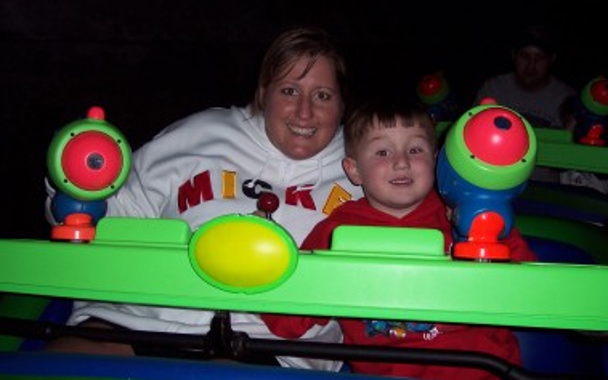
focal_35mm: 49
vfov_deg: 26.4
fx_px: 812
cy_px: 192
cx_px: 294
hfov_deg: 41.0
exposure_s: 1/60
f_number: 2.8
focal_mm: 8
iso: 100
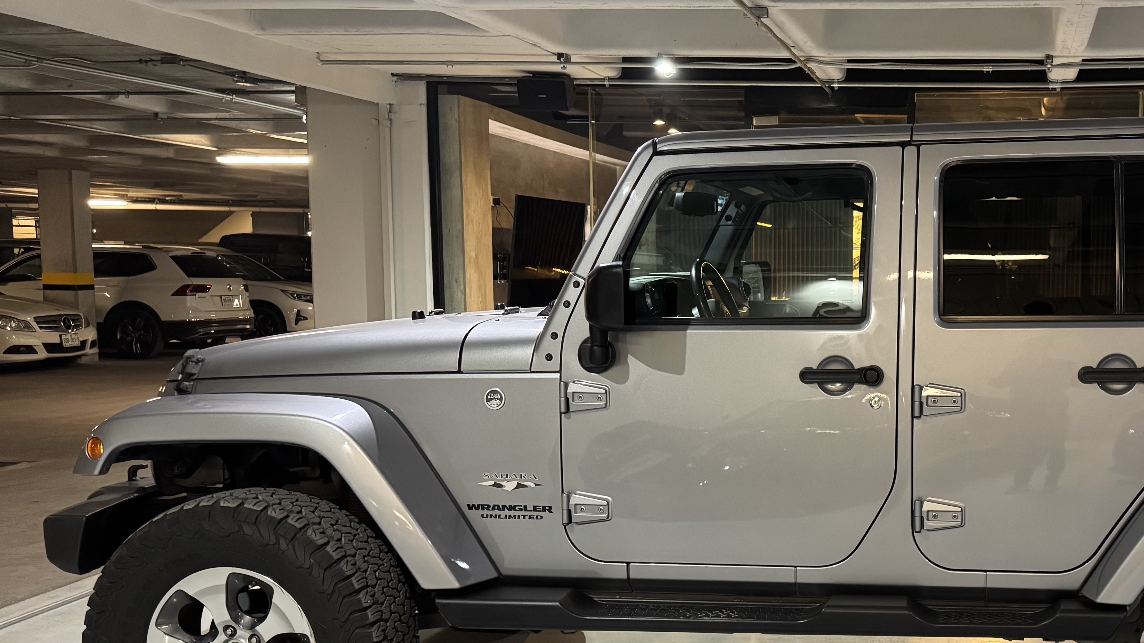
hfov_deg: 46.2
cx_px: 887
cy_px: 407
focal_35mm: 42
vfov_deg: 28.2
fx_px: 1274
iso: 500
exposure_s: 1/60
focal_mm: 6.76
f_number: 1.78
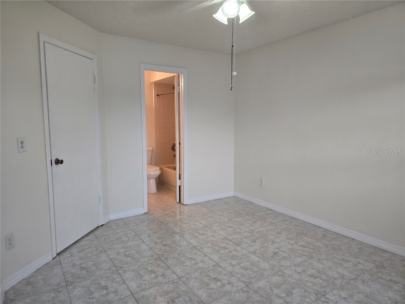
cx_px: 202
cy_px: 152
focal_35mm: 23
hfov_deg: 73.9
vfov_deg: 58.9
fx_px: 269
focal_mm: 6.3
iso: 200
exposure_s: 1/120
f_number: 1.7
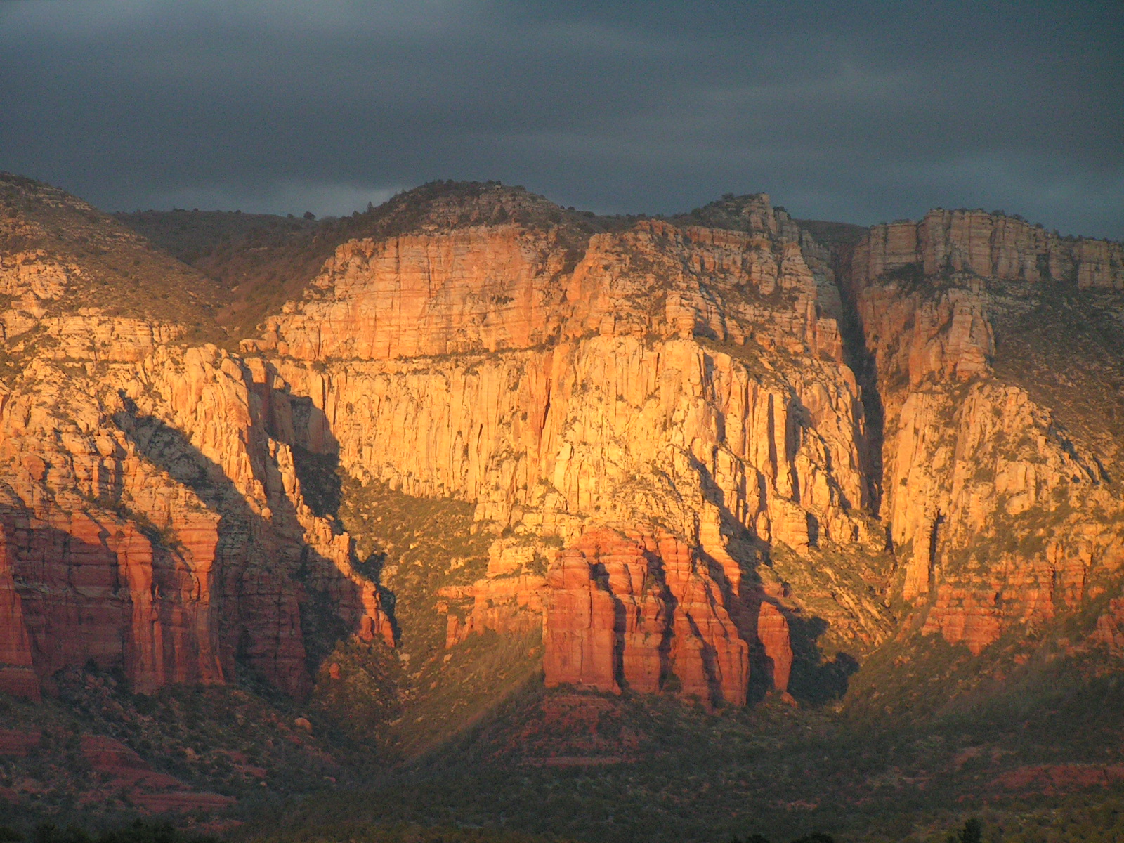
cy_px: 422
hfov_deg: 10.5
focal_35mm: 188
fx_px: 6104
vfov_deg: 7.9
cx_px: 562
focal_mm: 31.2
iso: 125
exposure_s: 1/200
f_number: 3.2
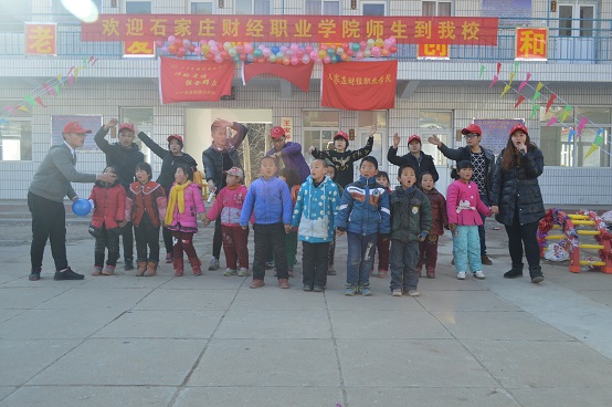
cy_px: 204
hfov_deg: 62.0
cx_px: 306
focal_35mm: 30
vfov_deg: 43.5
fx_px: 509
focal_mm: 20
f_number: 5.6
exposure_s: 1/125
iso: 125
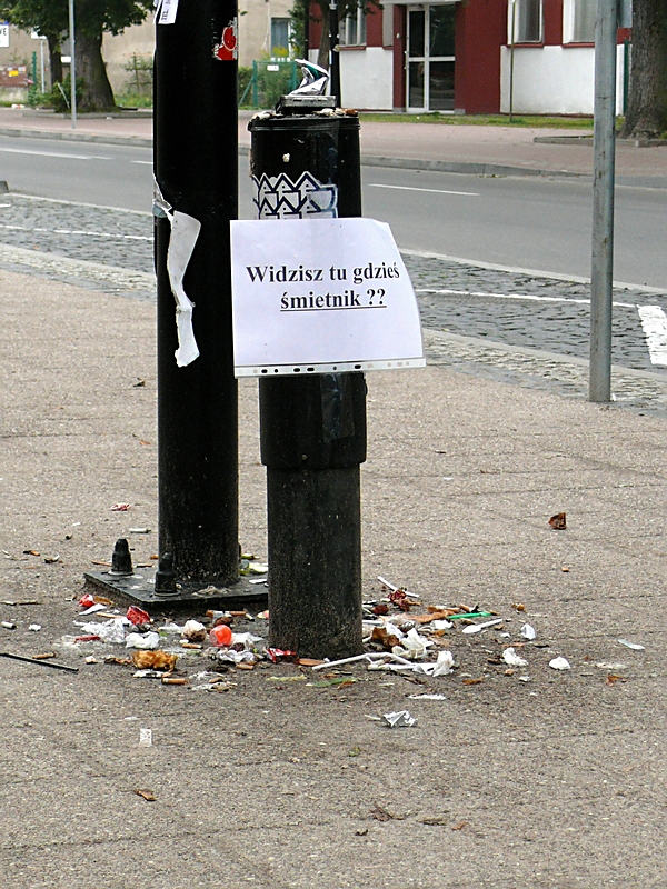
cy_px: 444
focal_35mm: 112
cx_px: 334
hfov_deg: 13.2
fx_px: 2877
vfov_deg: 17.6
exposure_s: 1/100
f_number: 3.6
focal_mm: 14.1
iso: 100
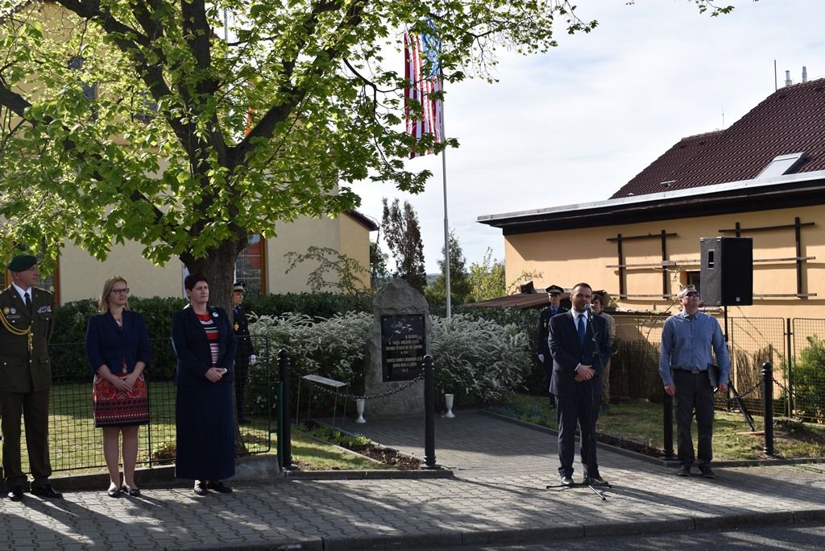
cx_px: 412
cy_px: 276
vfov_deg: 29.9
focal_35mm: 45
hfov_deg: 43.6
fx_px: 1031
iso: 100
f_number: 8
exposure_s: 1/200
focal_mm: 30
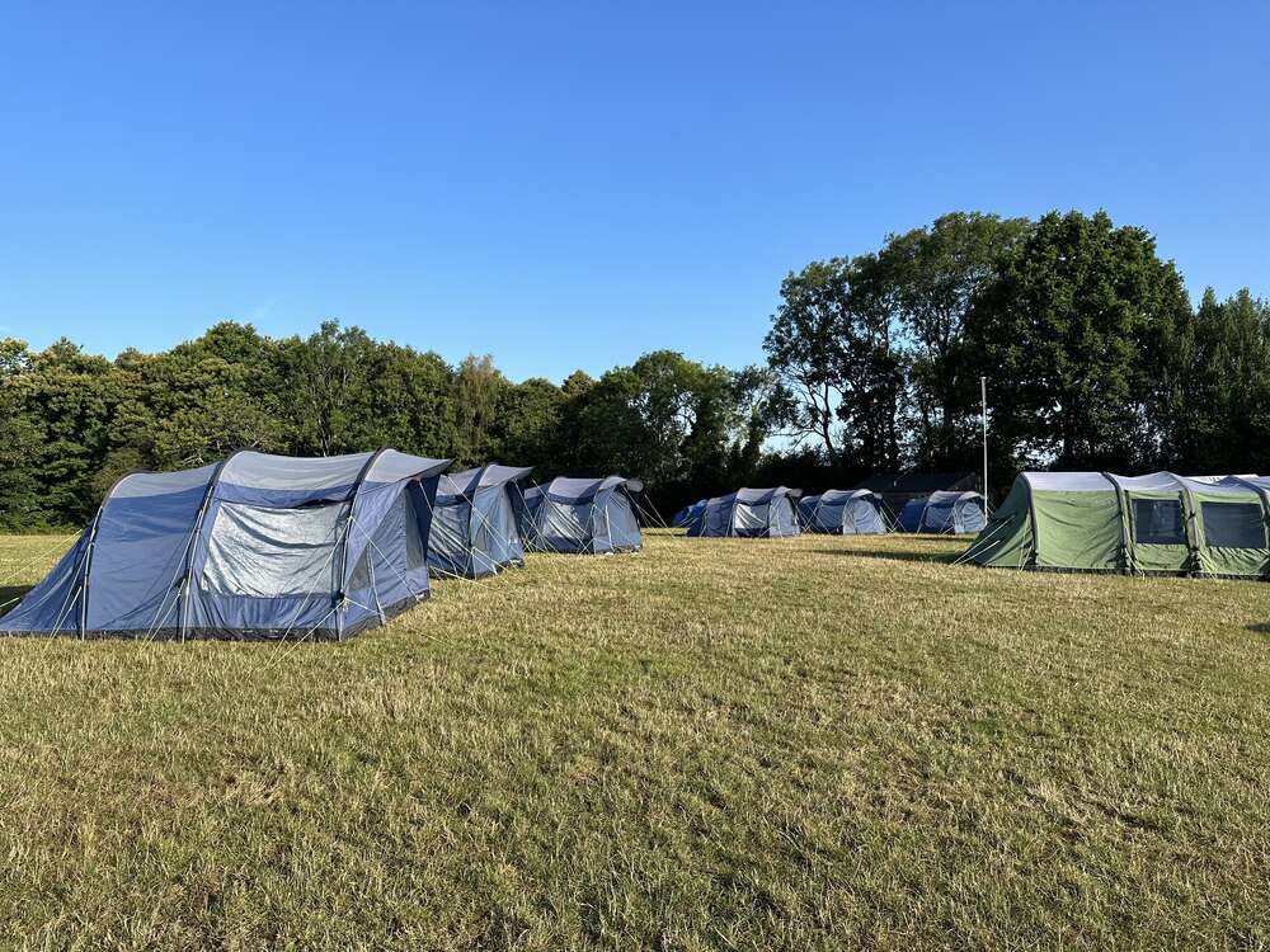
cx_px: 635
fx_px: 881
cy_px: 476
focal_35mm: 24
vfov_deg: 56.8
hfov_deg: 71.6
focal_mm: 6.86
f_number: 1.78
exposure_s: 1/2525
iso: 80
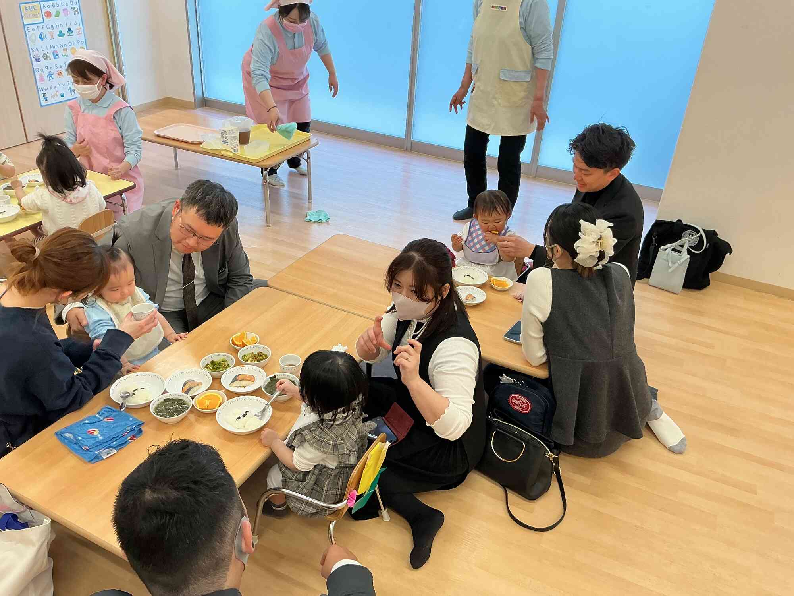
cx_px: 397
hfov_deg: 61.7
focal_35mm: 29
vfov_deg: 48.2
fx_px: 665
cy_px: 298
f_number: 1.8
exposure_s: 1/120
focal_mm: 3
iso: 50
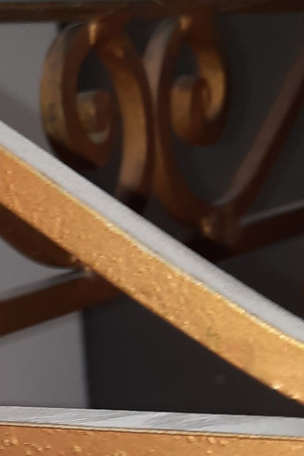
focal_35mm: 99
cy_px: 490
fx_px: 1255
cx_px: -69
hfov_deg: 13.4
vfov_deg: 19.8
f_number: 2
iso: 80
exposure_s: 1/50
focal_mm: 4.6
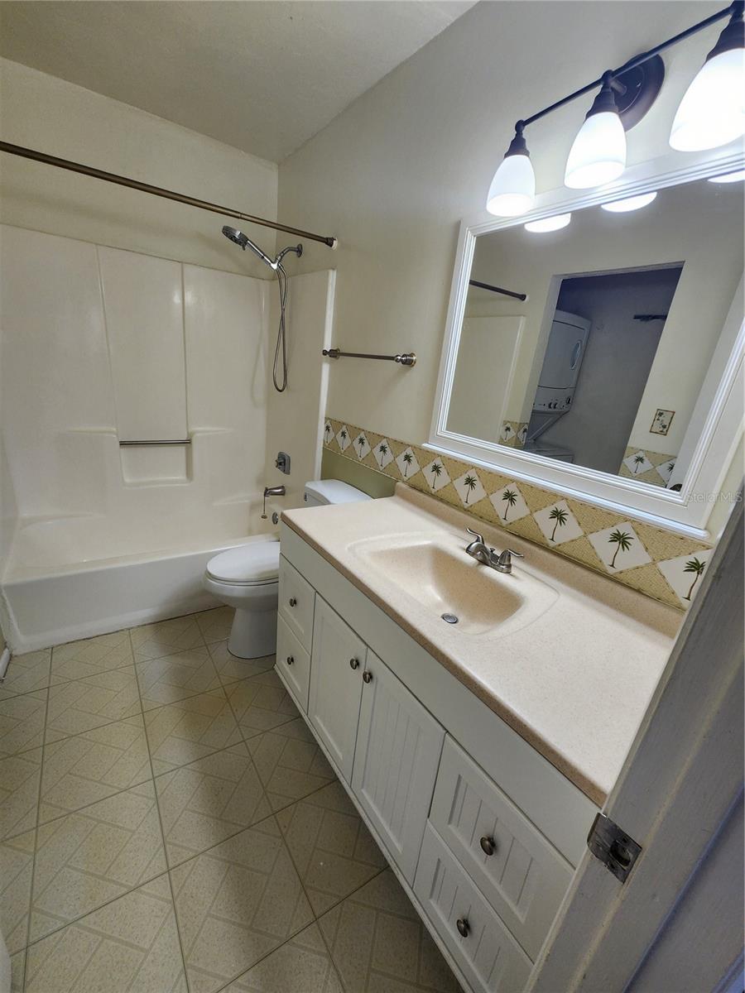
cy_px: 496
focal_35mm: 13
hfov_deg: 89.9
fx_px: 373
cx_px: 372
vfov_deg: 106.2
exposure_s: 1/60
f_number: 2.2
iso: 160
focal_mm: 2.2
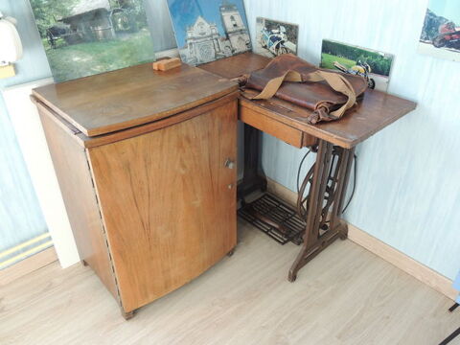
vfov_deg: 46.8
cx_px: 230
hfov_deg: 60.0
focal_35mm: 30
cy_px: 172
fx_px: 399
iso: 160
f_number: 3.1
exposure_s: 1/30
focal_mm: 5.3
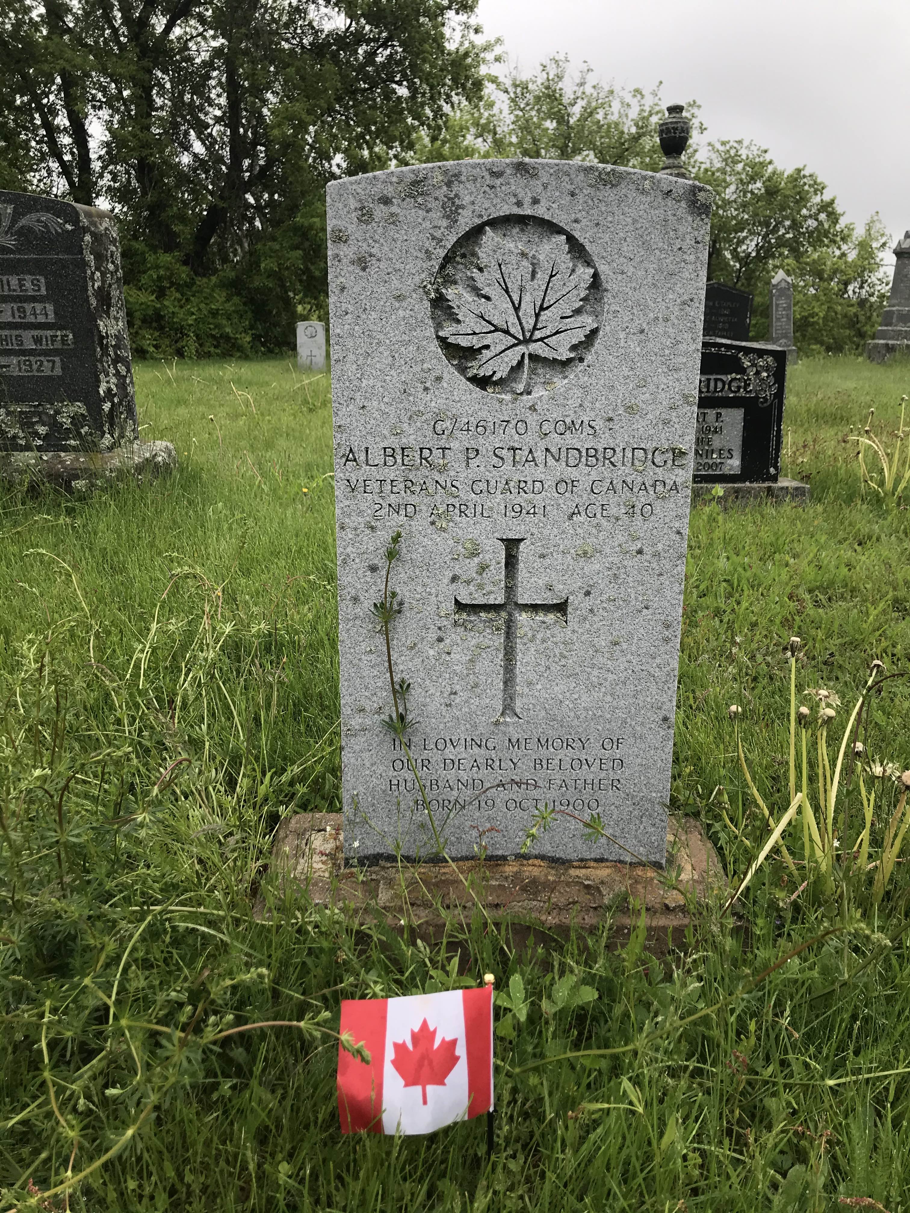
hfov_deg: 49.7
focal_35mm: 28
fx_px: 981
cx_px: 455
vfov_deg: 63.4
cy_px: 606
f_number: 1.8
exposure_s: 1/499
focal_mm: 3.99
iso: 20
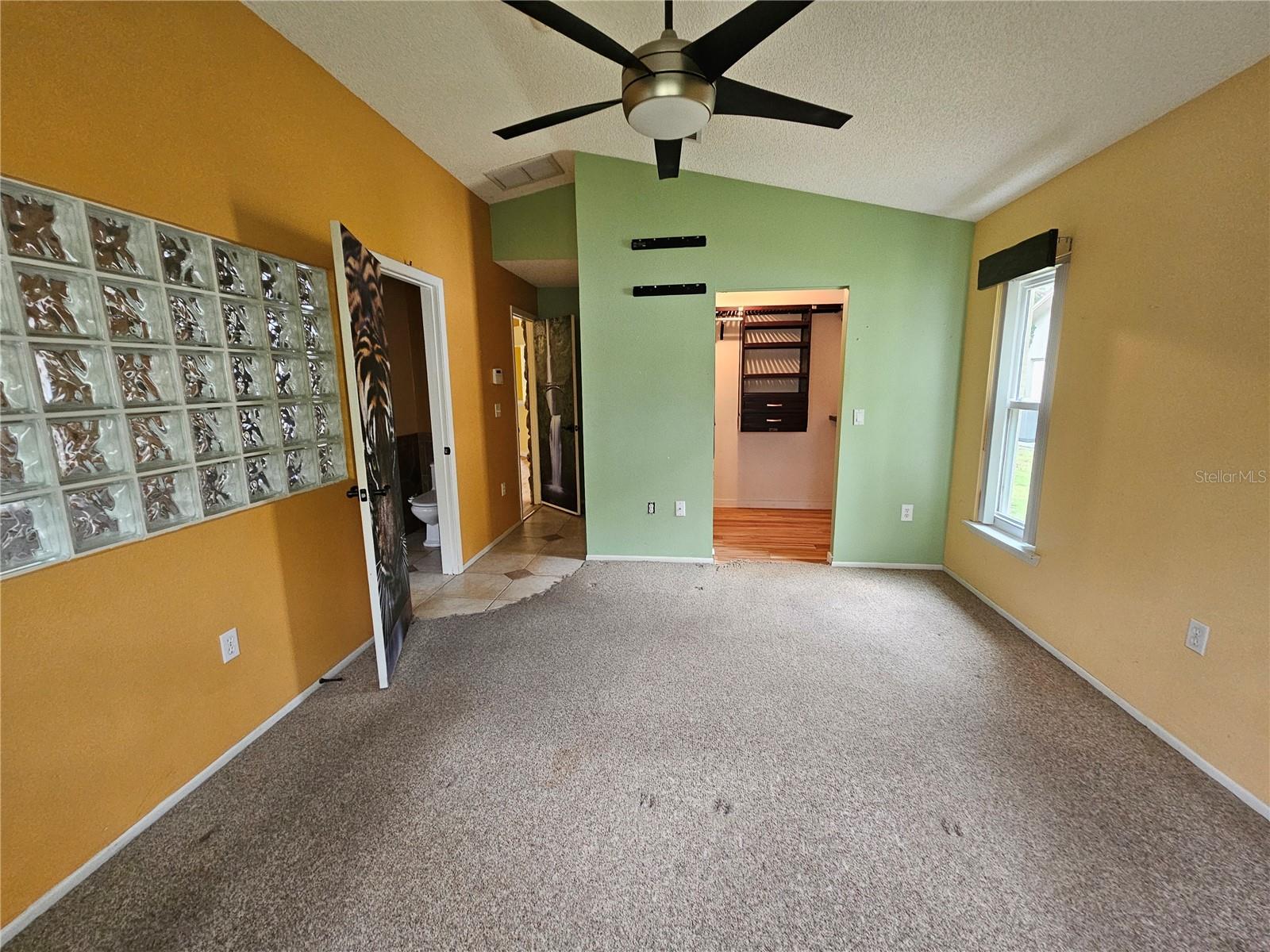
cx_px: 635
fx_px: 477
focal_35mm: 13
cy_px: 476
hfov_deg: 106.2
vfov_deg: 89.9
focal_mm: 2.2
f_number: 2.2
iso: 320
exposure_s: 1/40
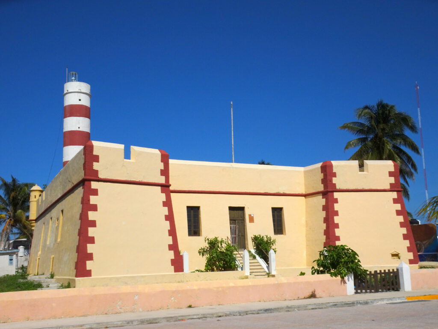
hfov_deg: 46.8
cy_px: 164
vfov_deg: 36.0
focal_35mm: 40
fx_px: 506
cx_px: 219
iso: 80
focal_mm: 6.8
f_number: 4
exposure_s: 1/1600
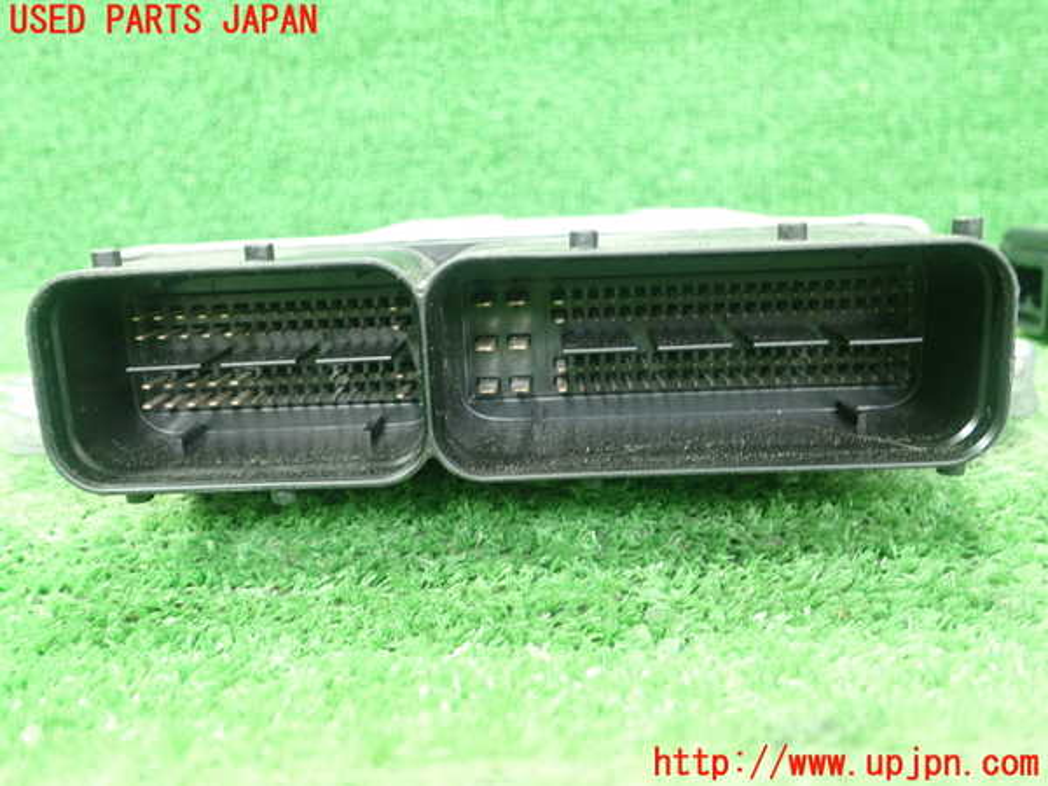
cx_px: 524
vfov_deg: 46.8
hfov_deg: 60.0
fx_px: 908
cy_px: 393
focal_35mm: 30
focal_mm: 5.5
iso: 800
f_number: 2.3
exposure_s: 1/50
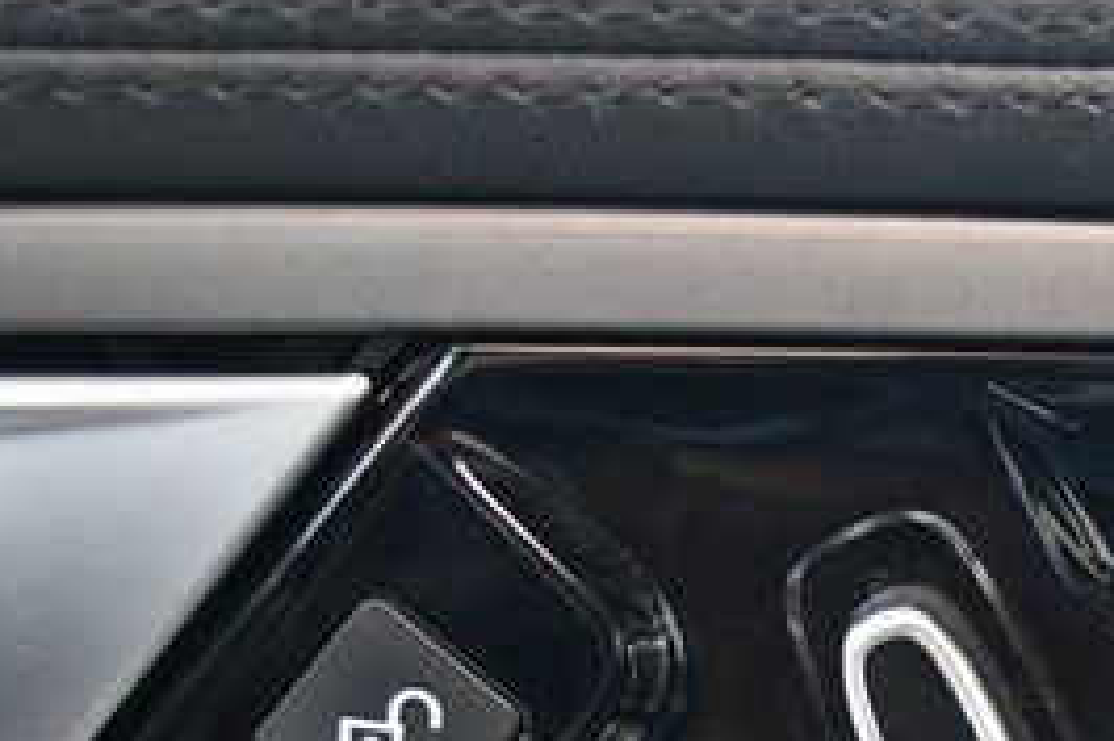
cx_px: 1223
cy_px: 867
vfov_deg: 14.1
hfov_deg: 20.7
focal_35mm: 94
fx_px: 2907
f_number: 4.2
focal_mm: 26
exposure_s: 1/60
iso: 4500
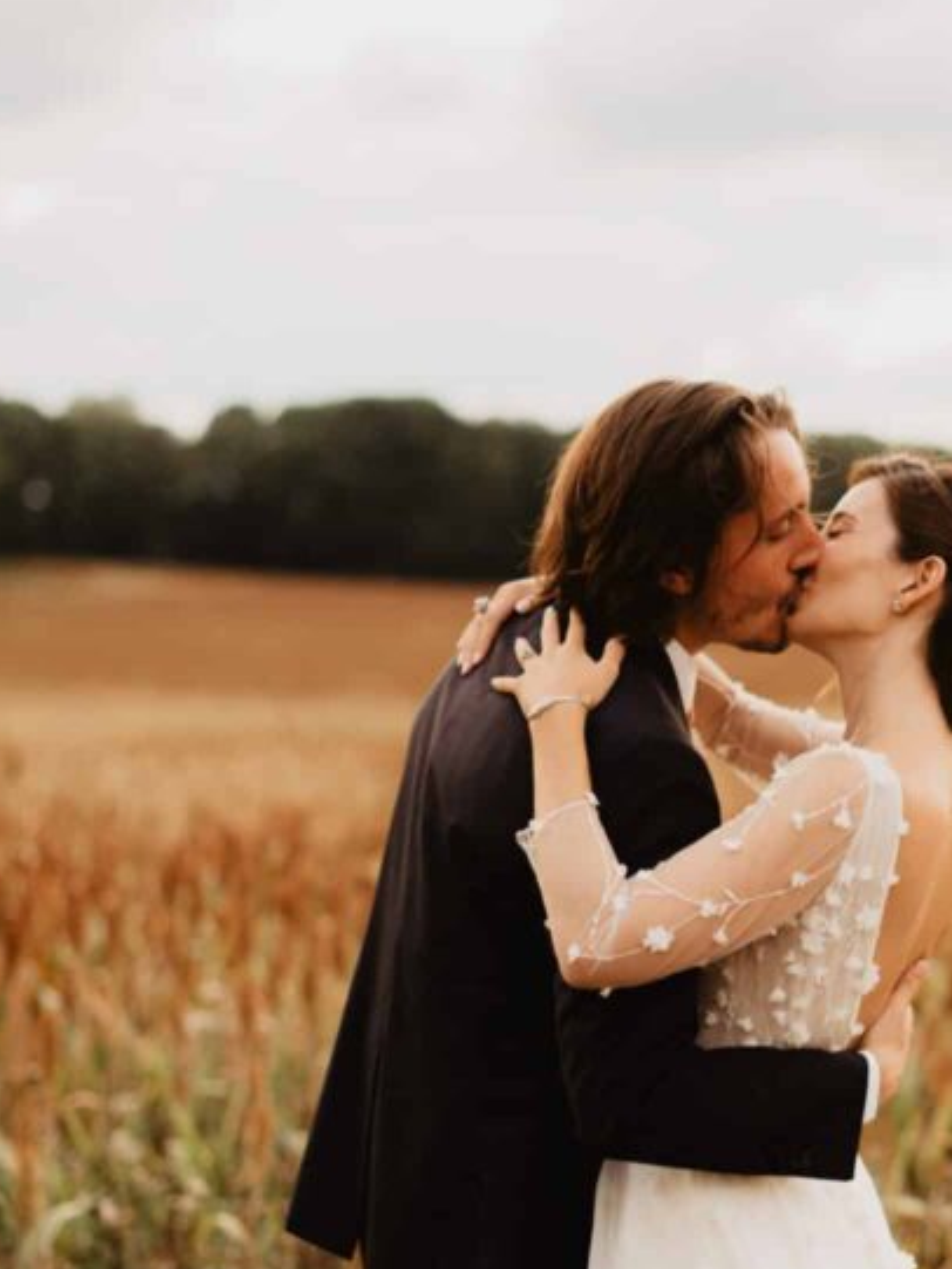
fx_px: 3336
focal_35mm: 91
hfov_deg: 16.2
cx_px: 689
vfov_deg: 21.5
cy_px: 694
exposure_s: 1/500
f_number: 1.8
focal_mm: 50
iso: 400
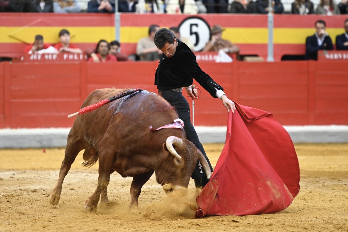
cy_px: 116
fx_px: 1932
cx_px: 174
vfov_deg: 6.9
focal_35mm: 200
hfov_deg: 10.3
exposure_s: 1/1000
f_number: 2.8
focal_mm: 200
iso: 1250
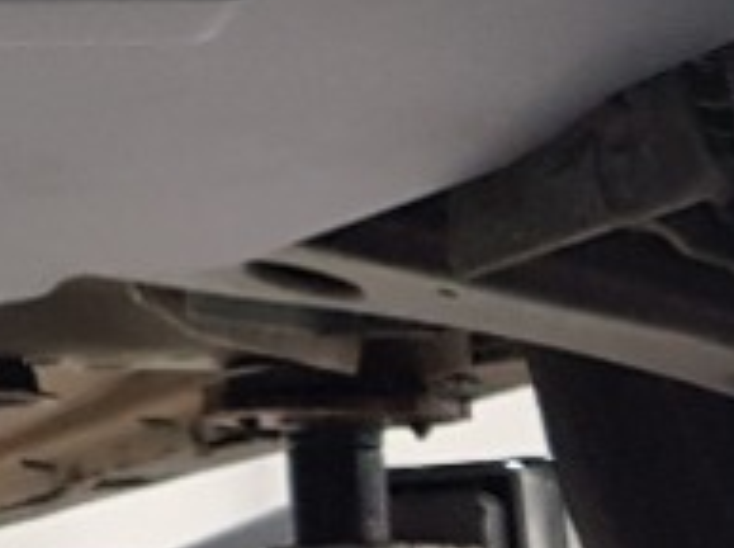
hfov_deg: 10.8
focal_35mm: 162
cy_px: 53
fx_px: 3429
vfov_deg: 9.1
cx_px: -886
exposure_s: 1/50
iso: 125
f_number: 1.7
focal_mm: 4.2
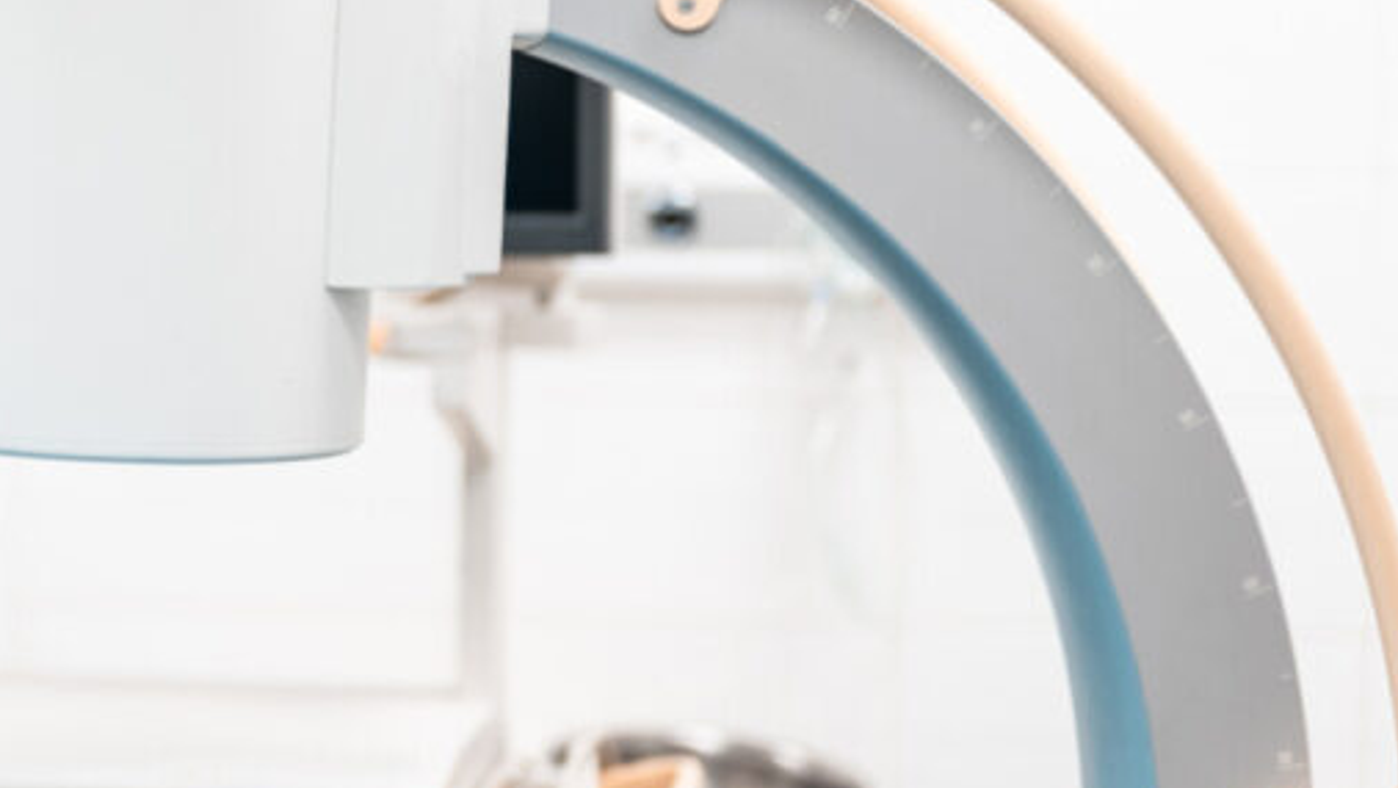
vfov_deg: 11.4
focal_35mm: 106
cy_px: 404
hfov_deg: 19.6
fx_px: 3931
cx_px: -11
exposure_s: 1/200
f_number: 1.4
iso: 200
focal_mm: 50
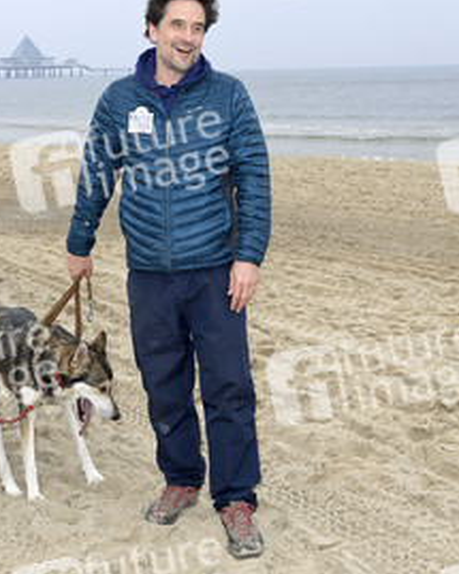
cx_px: 181
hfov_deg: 22.8
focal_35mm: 67
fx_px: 1138
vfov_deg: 28.3
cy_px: 269
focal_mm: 48
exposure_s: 1/250
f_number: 9
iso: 640
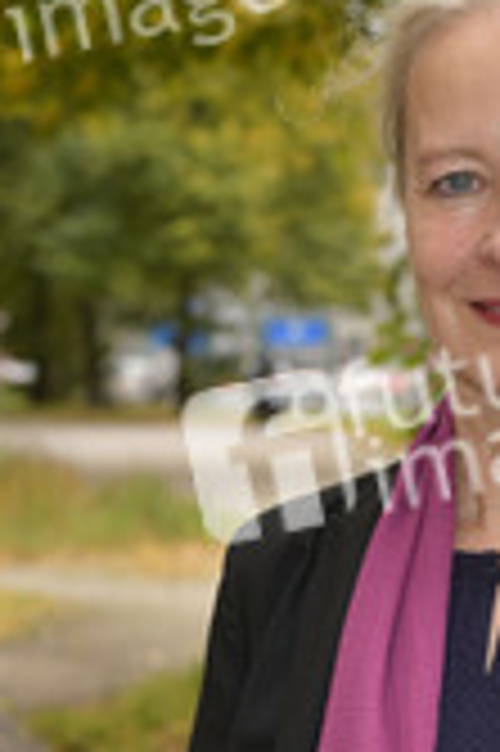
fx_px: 3507
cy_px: 662
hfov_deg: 8.1
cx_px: 545
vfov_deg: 12.2
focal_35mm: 168
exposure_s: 1/200
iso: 250
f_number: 6.3
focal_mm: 70
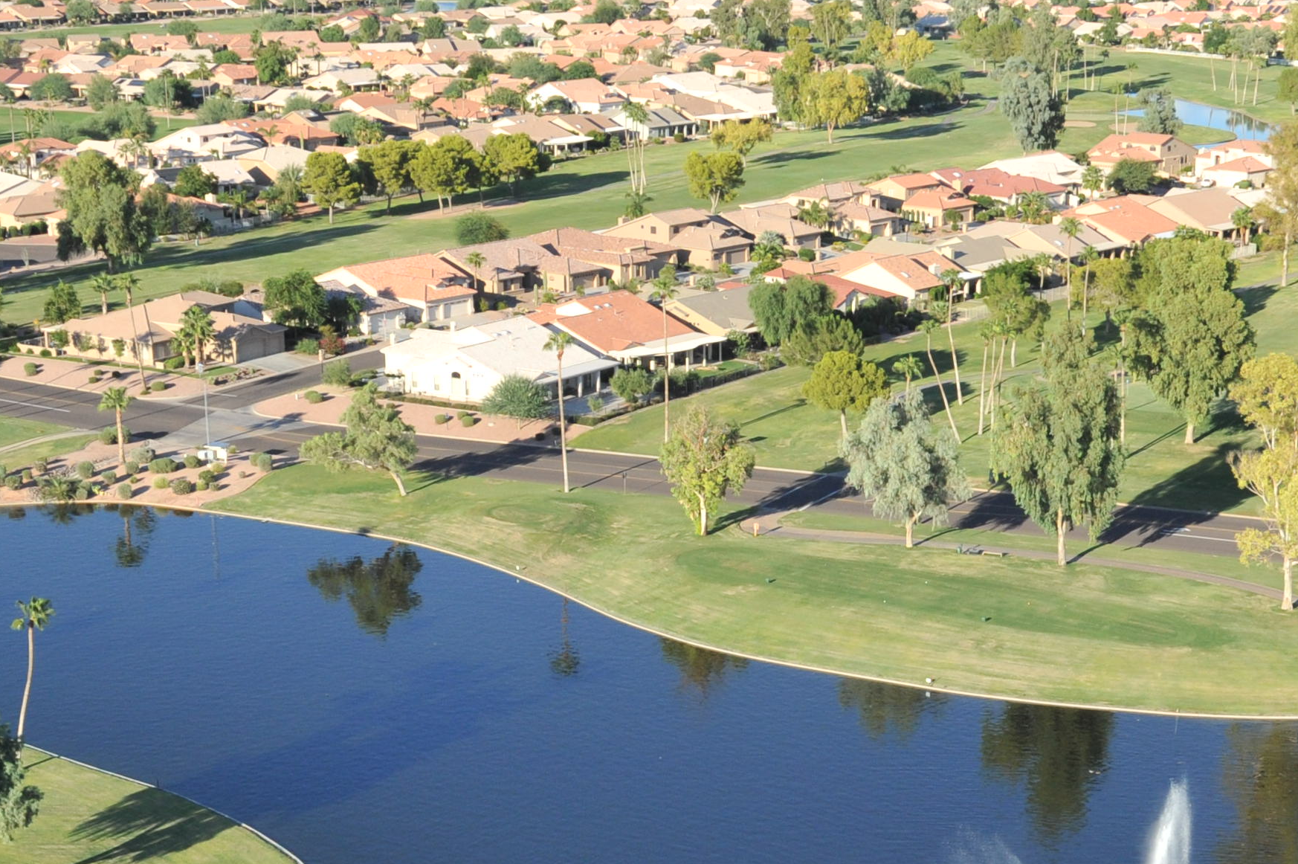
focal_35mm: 78
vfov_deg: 17.3
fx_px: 2811
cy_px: 675
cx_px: 723
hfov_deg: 26.0
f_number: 13
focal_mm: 32
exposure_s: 1/640
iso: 800
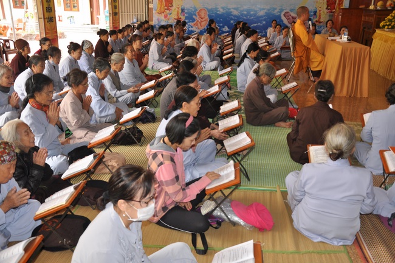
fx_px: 395
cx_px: 198
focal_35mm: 36
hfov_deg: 53.2
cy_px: 132
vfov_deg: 36.8
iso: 250
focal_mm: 24
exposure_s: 1/60
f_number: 3.8
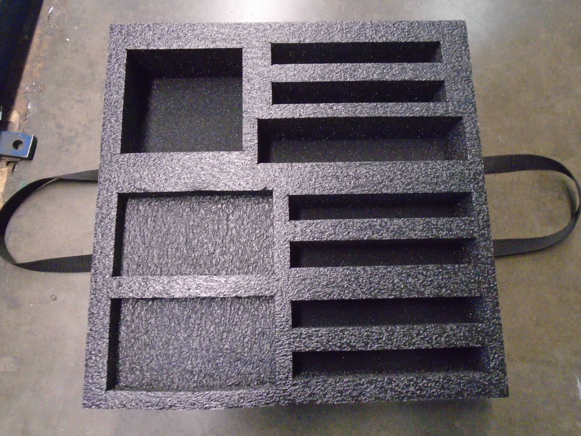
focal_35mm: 26
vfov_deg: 53.1
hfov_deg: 67.3
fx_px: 436
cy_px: 218
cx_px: 290
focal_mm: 4.6
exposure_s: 1/15
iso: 800
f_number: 3.2
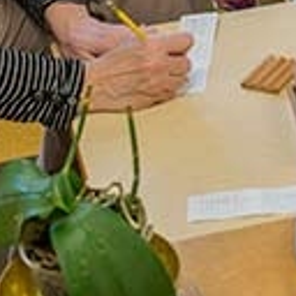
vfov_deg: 11.0
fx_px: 1490
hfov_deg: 11.2
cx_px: 321
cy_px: -135
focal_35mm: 154
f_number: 6.7
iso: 800
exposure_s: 1/180
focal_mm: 40
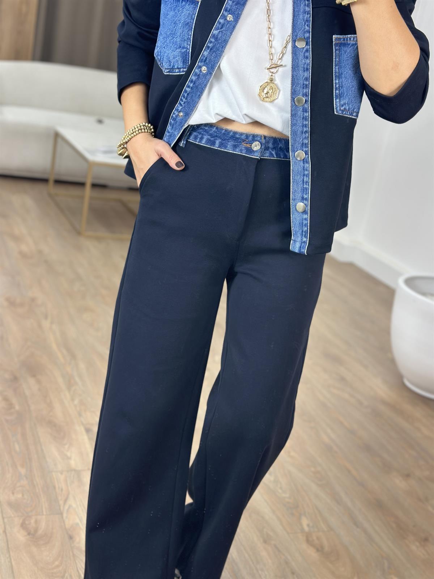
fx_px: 802
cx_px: 217
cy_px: 290
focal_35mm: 48
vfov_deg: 39.7
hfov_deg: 30.3
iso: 125
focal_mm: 6.86
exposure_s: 1/100
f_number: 1.78
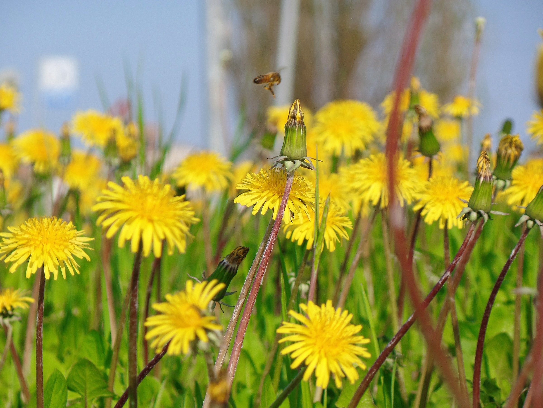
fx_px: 3404
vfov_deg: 6.8
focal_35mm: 217
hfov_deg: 9.1
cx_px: 272
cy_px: 204
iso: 100
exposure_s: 1/750
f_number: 4.8
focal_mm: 38.6
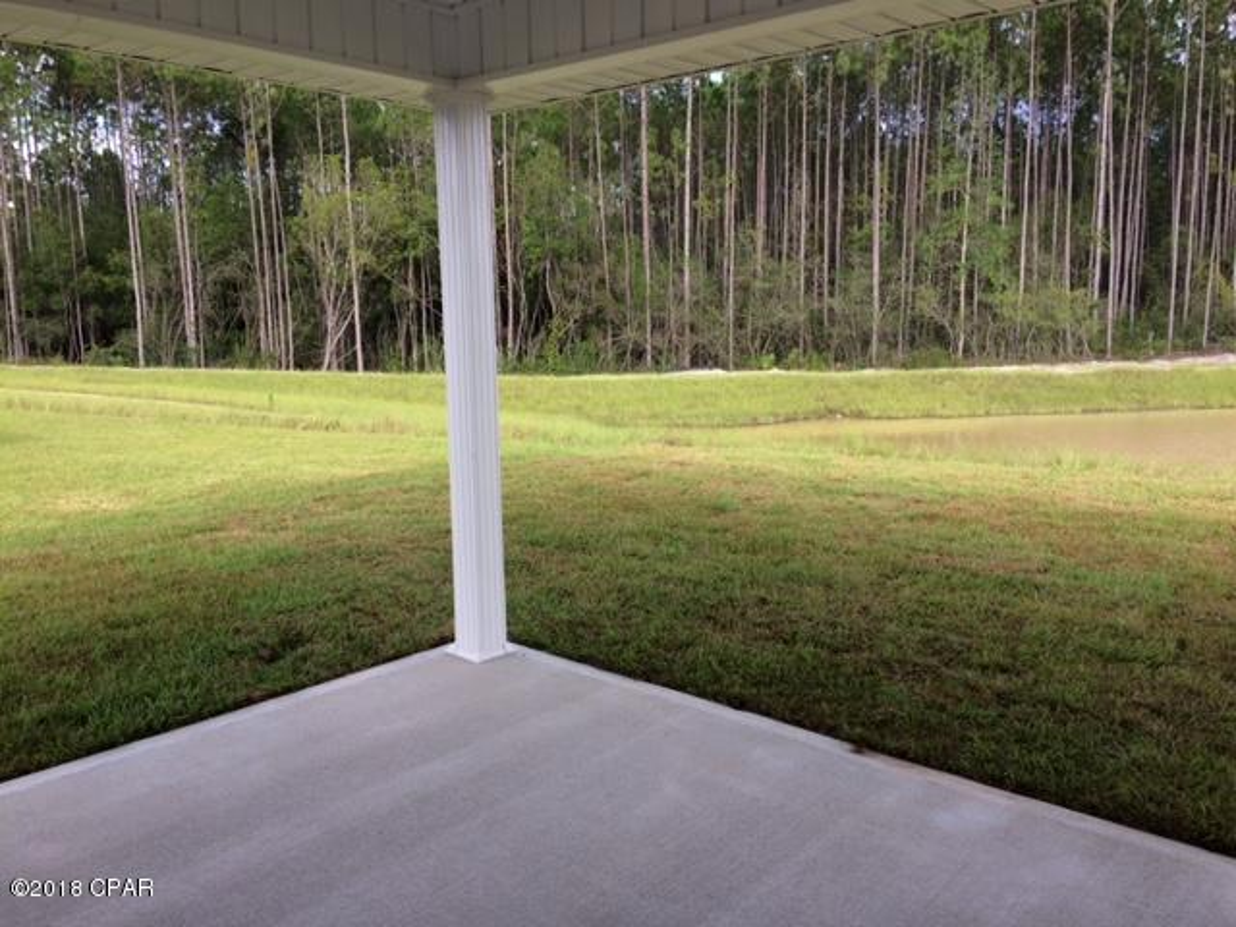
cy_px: 464
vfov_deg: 48.2
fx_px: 1035
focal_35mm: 29
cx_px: 618
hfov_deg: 61.7
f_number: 2.2
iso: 32
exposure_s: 1/130
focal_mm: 4.15
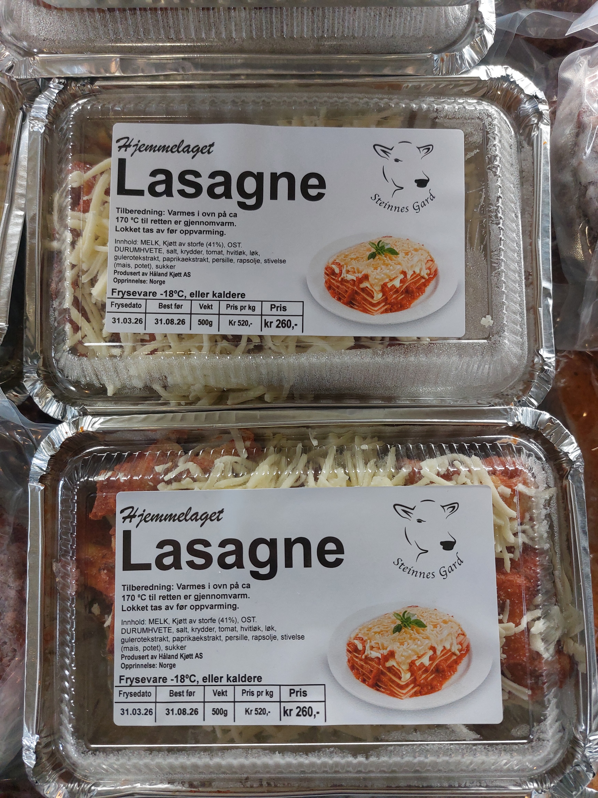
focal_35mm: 25
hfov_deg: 54.9
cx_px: 299
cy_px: 399
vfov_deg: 69.4
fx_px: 576
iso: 200
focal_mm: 5.23
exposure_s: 1/100
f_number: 1.8
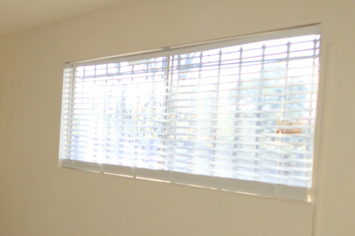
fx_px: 394
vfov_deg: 33.2
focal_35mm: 40
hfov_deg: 41.6
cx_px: -6
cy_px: 141
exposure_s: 1/125
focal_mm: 8
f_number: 4.5
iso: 400
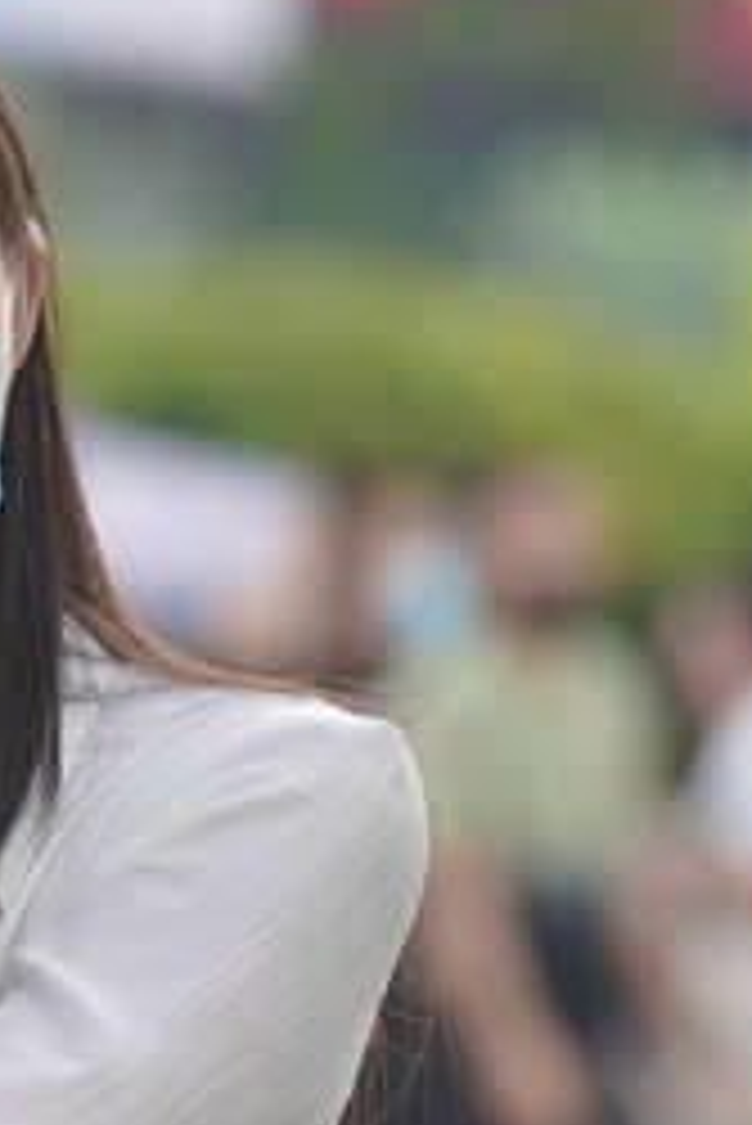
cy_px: 2547
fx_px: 30412
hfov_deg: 1.4
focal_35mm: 972
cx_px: -585
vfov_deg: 2.1
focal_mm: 135
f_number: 3.2
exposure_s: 1/500
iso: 400
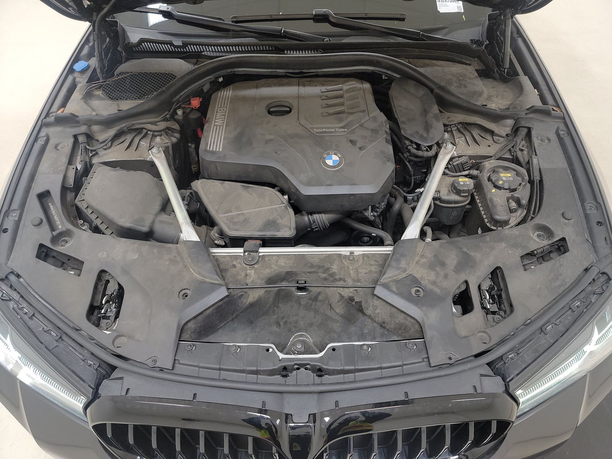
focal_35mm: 24
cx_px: 306
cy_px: 230
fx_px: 424
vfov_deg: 56.8
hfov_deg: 71.6
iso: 94
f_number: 1.8
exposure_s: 1/59
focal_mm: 6.7
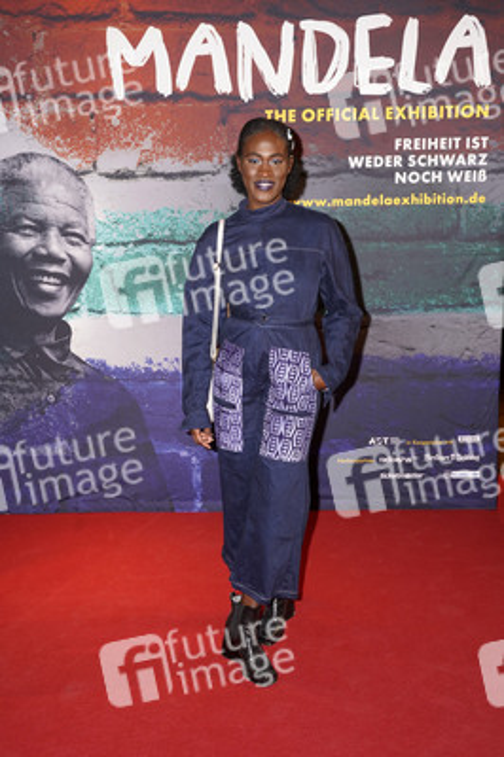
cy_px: 378
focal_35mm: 38
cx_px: 252
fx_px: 799
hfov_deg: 35.0
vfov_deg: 50.7
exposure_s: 1/160
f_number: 7.1
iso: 800
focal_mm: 38
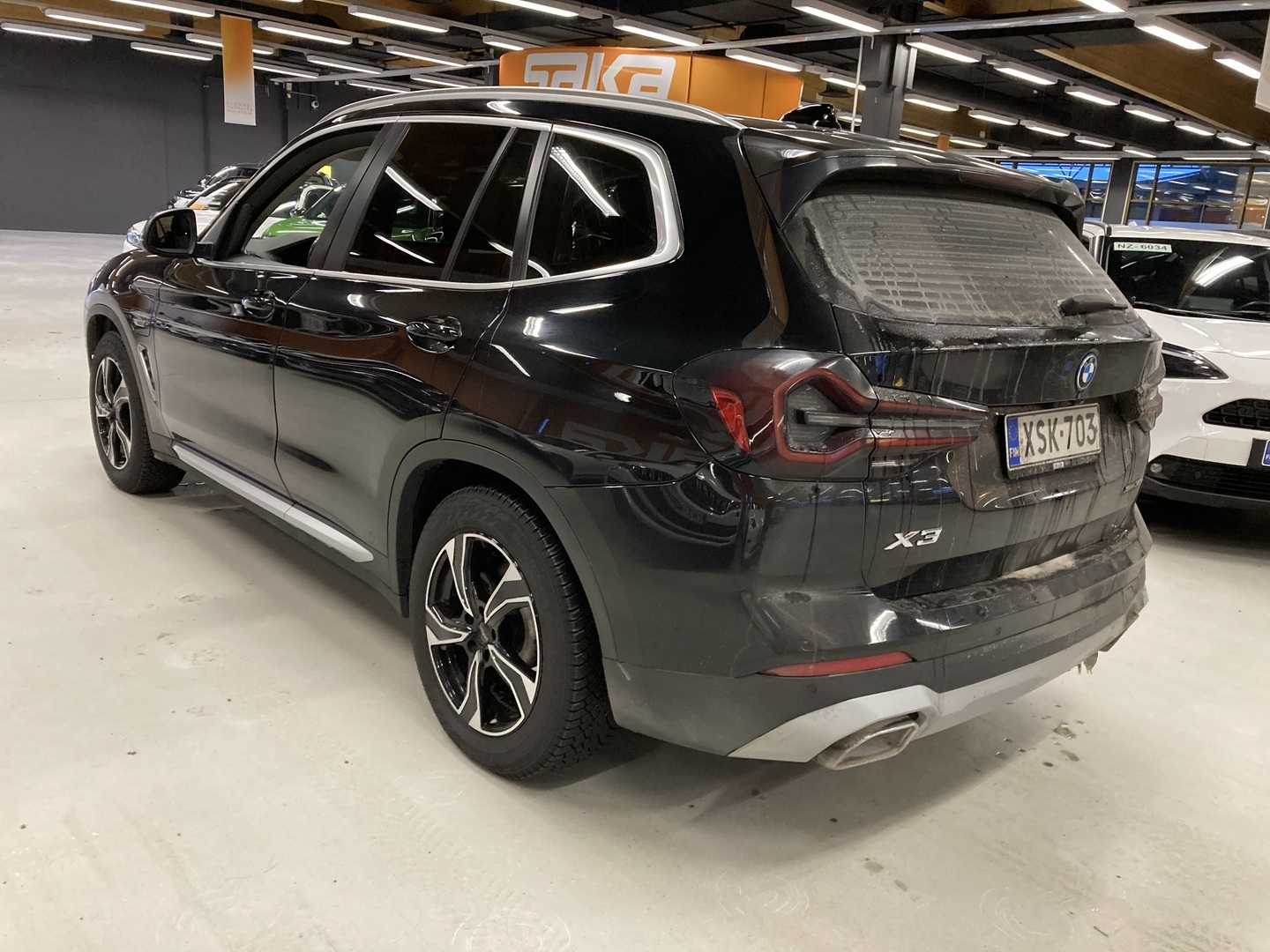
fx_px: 1027
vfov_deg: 49.7
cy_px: 476
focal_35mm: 28
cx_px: 635
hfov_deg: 63.4
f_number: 1.8
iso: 250
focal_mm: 3.99
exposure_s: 1/33
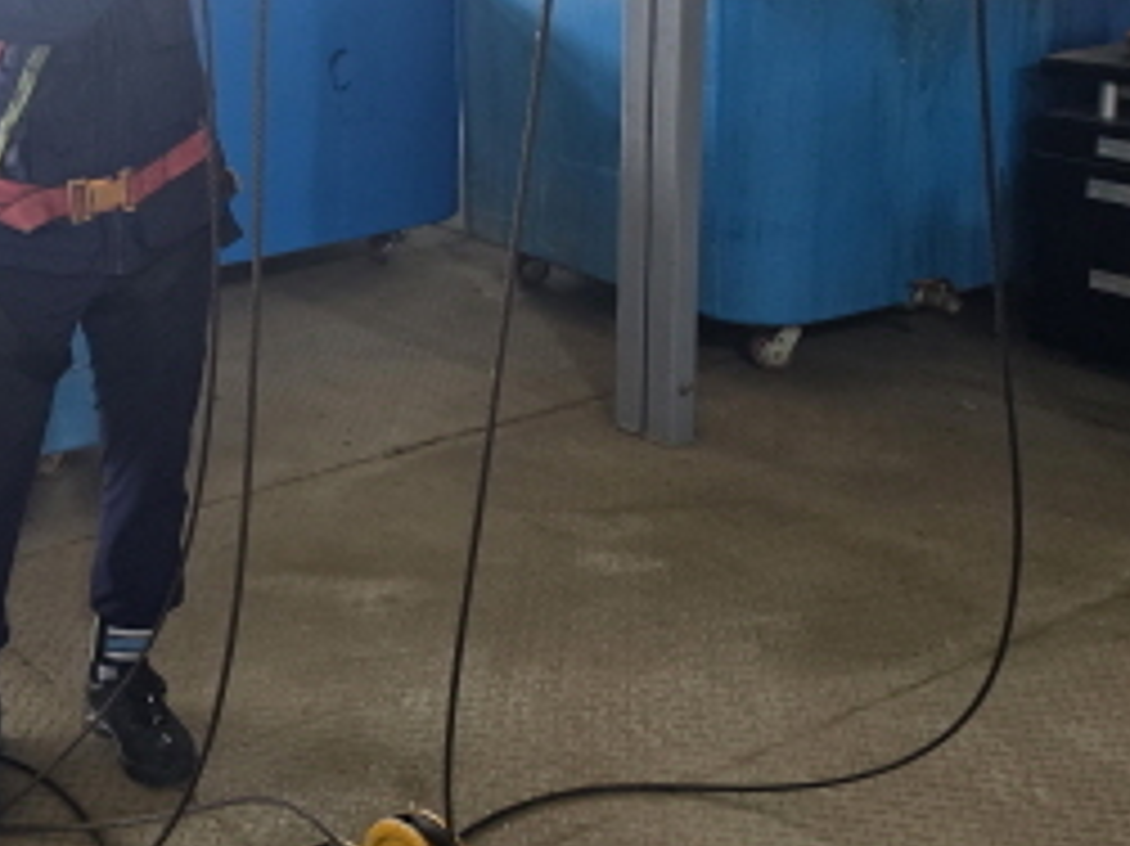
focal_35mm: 55
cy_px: 122
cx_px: 144
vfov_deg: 25.9
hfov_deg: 33.4
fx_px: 1795
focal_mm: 6.3
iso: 200
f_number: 1.7
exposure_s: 1/120
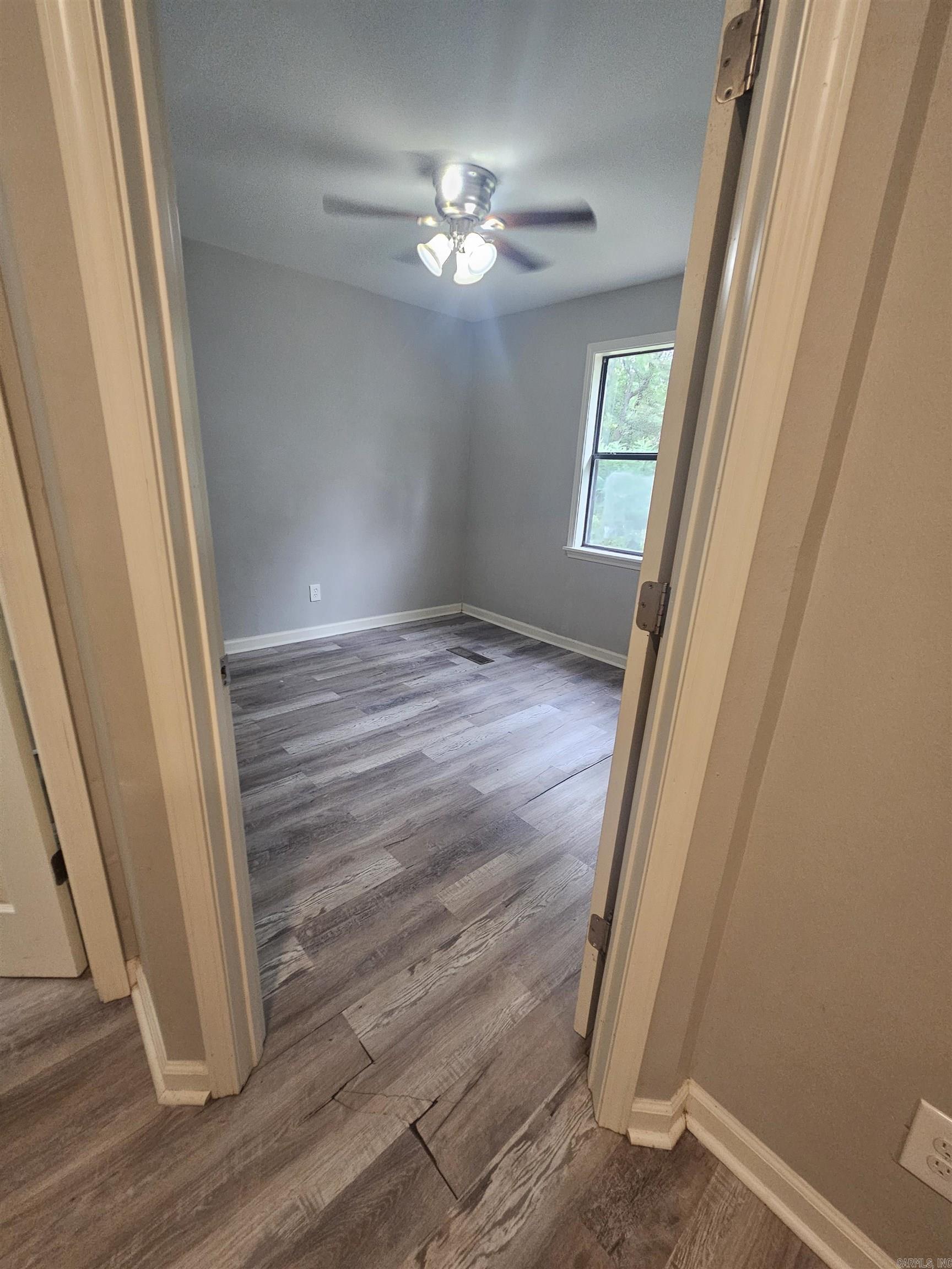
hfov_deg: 89.9
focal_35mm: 13
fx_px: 477
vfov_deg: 106.2
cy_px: 634
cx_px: 476
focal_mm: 2.2
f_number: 2.2
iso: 320
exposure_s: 1/60
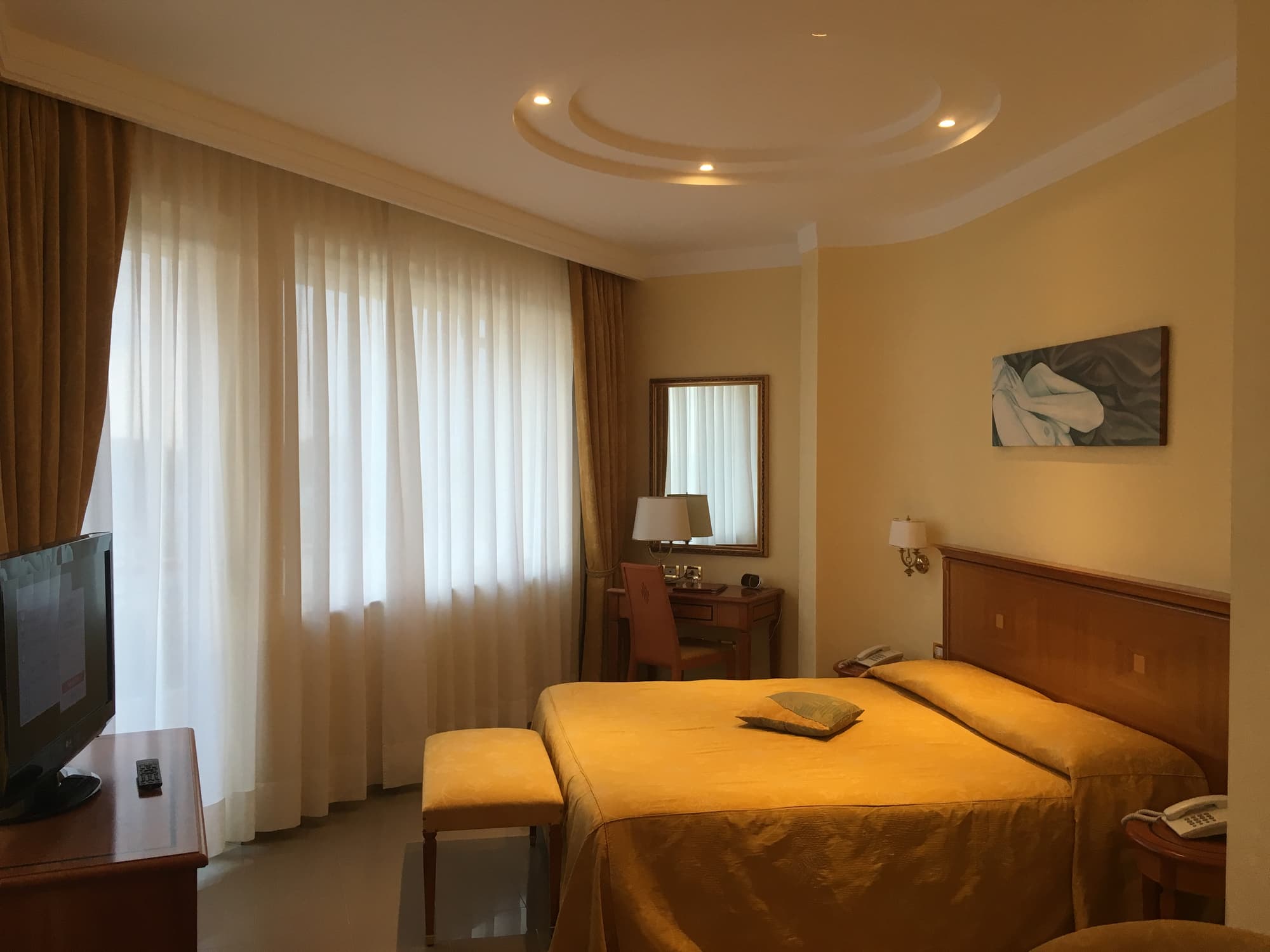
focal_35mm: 29
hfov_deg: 61.7
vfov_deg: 48.2
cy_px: 476
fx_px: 1064
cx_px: 635
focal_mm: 4.15
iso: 32
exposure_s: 1/33
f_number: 2.2
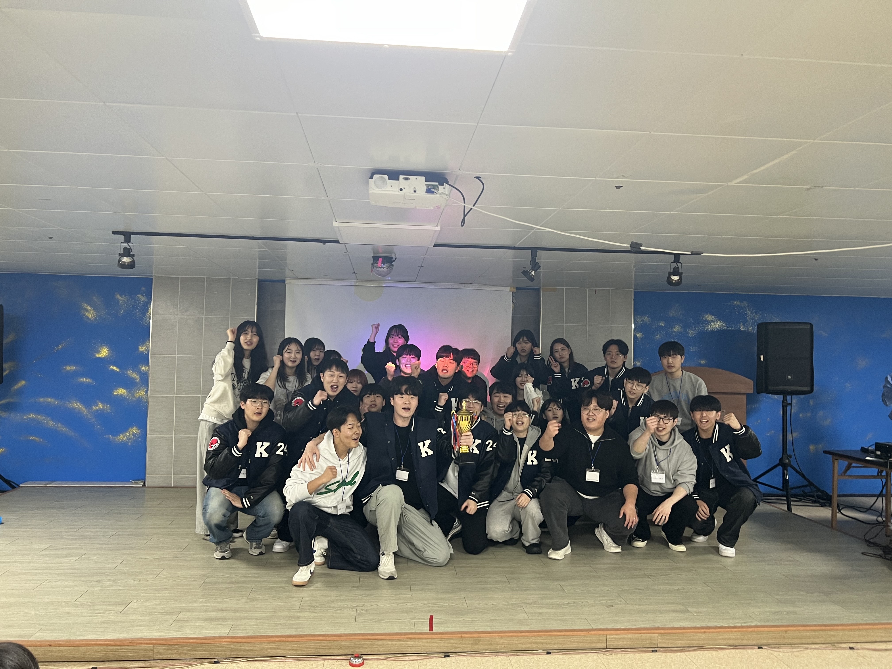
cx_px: 446
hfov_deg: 67.3
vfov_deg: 53.1
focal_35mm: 26
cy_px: 334
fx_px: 670
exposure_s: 1/60
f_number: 1.5
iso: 125
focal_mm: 5.7
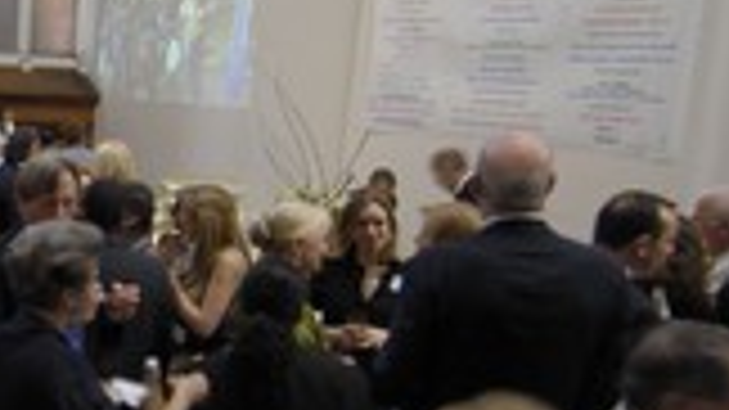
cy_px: 239
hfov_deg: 35.7
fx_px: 947
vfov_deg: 24.4
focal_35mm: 49
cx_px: -79
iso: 200
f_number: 4
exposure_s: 1/6
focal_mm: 12
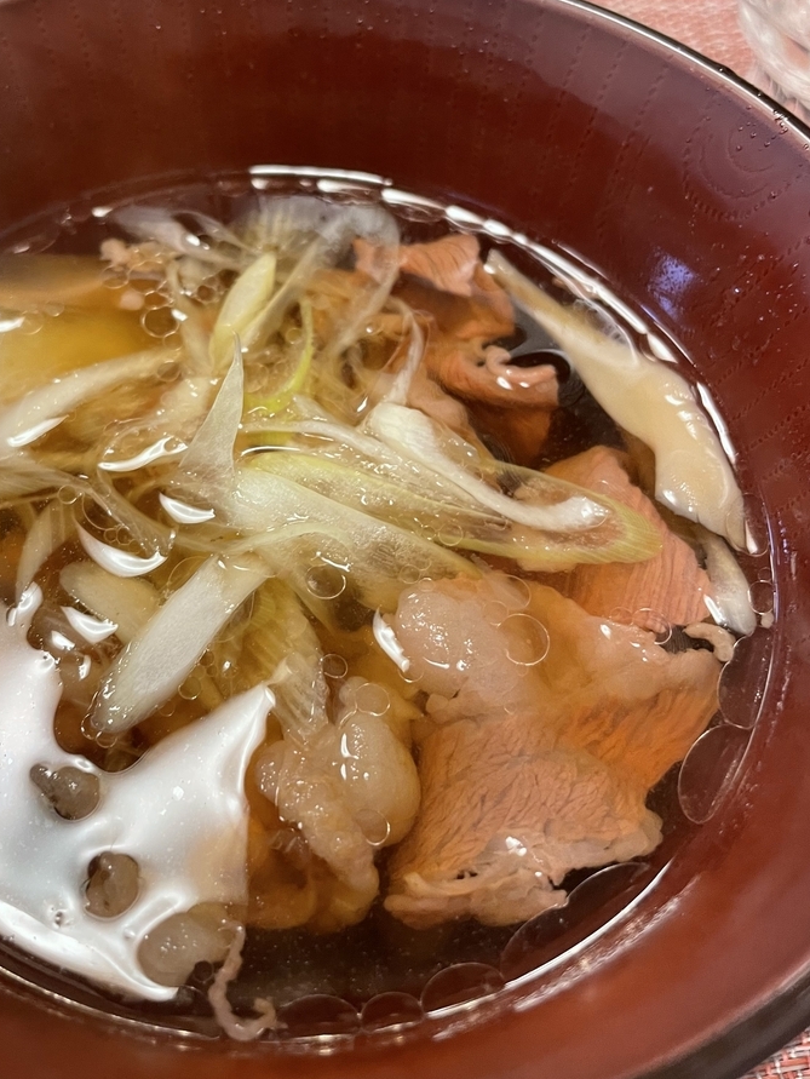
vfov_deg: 52.4
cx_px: 275
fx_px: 1091
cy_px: 463
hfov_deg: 40.3
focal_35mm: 35
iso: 160
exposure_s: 1/50
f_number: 1.6
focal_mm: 4.2
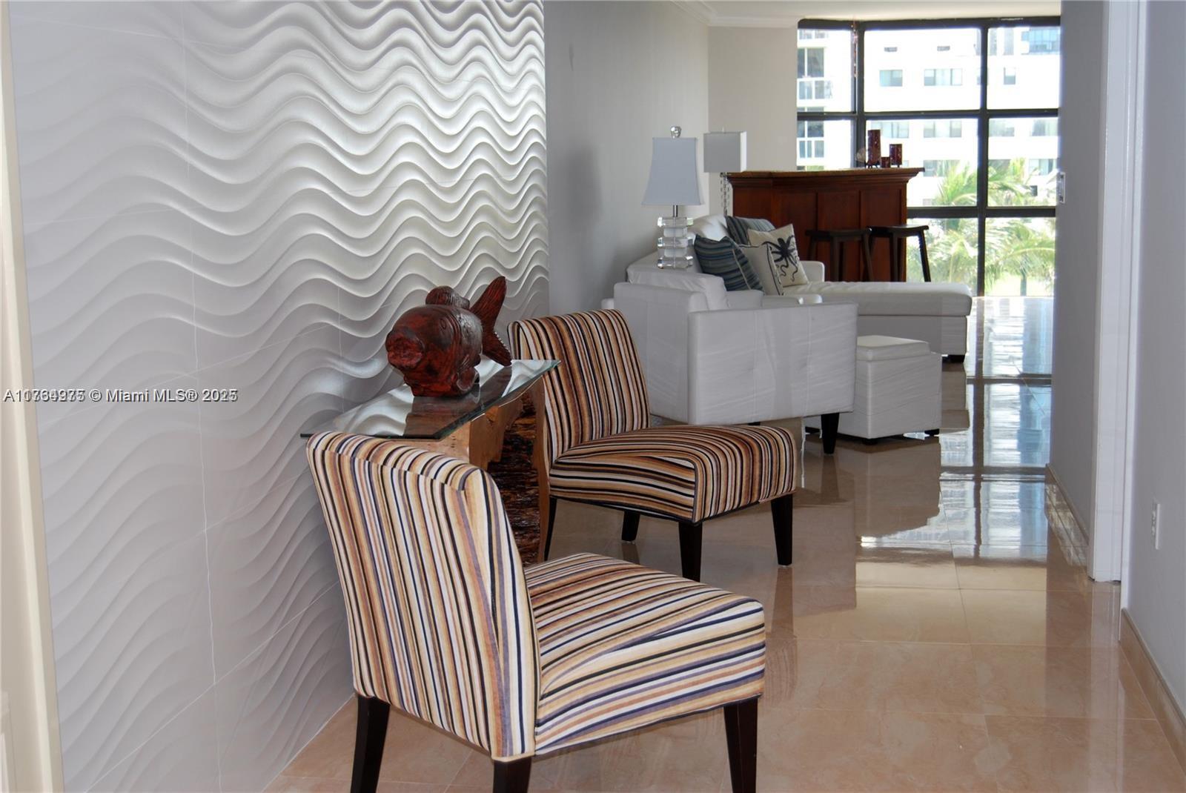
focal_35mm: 51
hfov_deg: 38.8
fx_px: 1682
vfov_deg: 26.5
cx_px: 593
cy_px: 396
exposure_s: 1/60
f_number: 4.5
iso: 200
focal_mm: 34
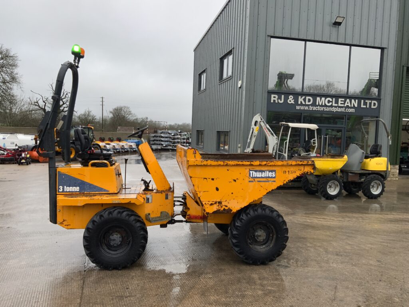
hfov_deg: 61.7
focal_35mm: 29
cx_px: 204
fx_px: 343
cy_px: 154
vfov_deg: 48.2
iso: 20
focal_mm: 3
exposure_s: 1/122
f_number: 1.8
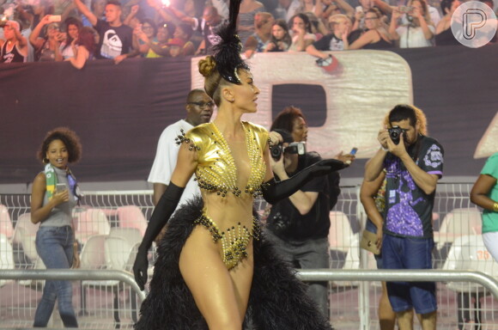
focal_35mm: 138
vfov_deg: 9.9
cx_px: 249
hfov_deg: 14.9
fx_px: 1905
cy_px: 165
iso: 2000
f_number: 5.6
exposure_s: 1/200
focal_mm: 92
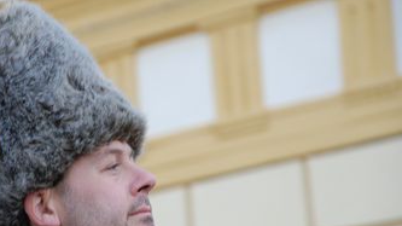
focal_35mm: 332
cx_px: 98
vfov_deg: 3.7
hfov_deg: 6.5
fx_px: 3536
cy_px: 152
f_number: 5.6
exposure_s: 1/125
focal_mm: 135
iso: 280
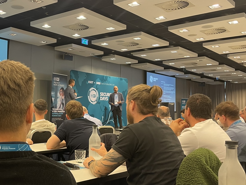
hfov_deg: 42.9
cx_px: 71
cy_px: 102
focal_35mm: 43
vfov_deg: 33.6
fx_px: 306
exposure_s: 1/50
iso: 125
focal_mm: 4.2
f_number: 1.6
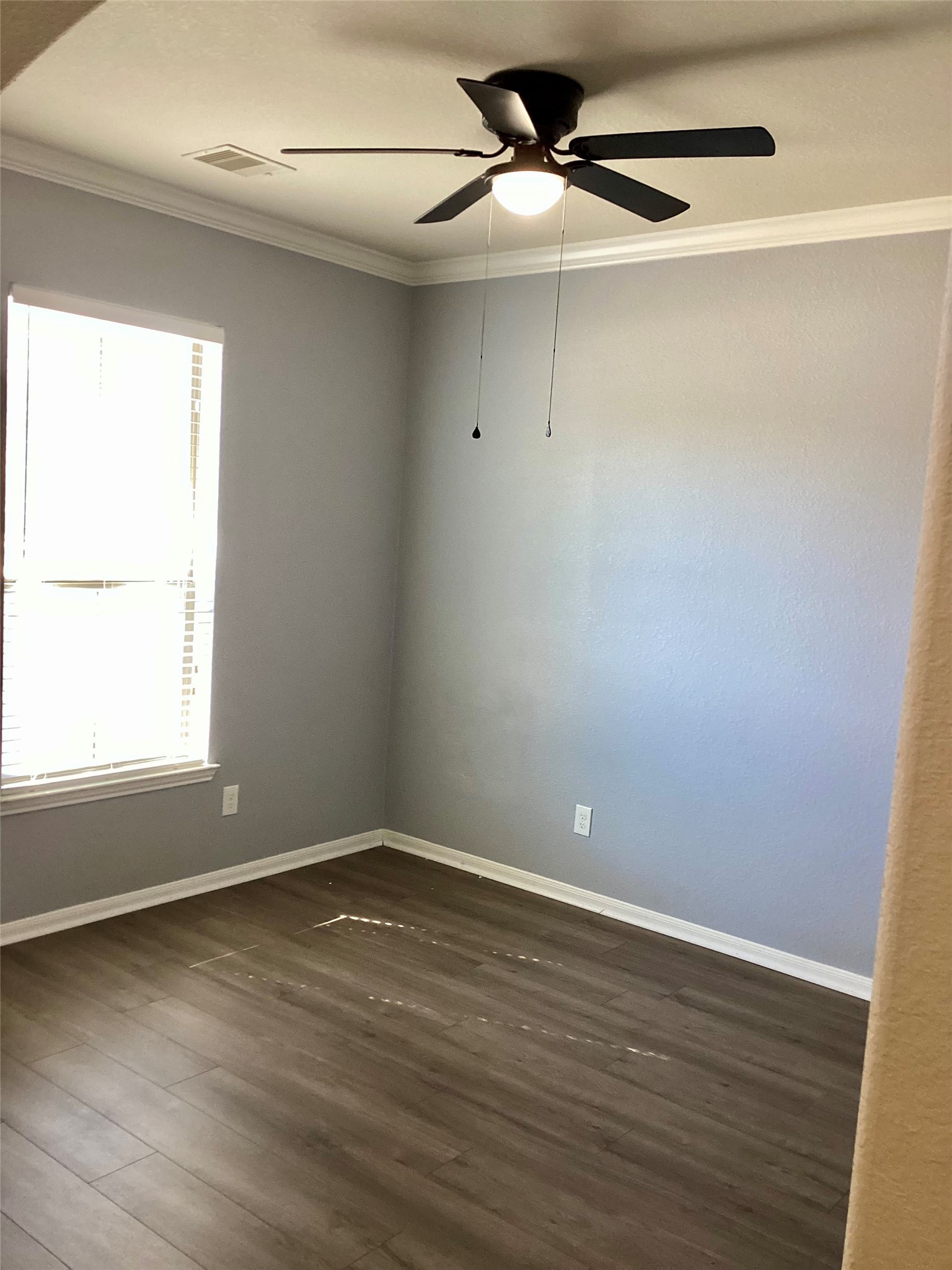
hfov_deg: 45.4
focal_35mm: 31
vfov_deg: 58.4
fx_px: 1137
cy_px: 635
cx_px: 476
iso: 160
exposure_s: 1/60
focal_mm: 3.3
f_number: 2.4
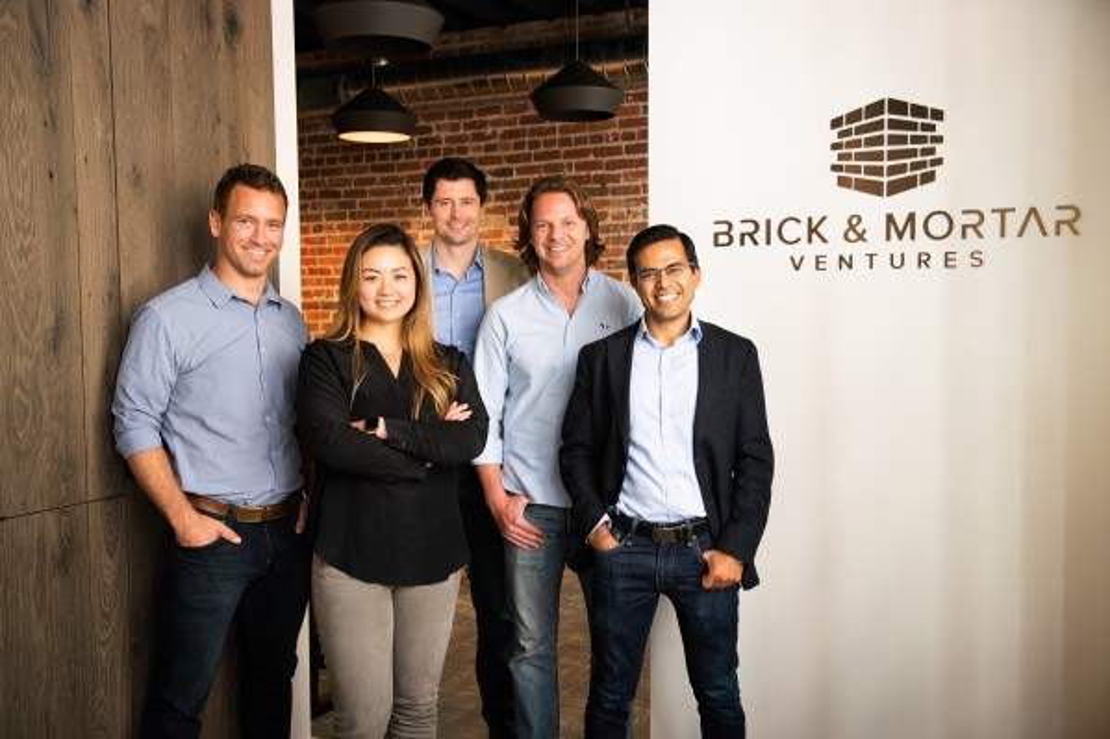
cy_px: 370
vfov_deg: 36.9
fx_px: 1110
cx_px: 555
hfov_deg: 53.1
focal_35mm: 36
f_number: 5
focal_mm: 36
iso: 800
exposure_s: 1/80
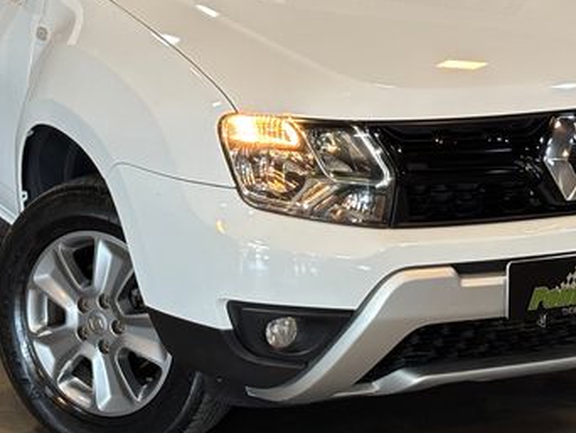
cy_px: -7
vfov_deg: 11.9
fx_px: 2048
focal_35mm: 123
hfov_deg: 16.0
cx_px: 197
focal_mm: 5.96
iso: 100
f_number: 1.6
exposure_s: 1/60
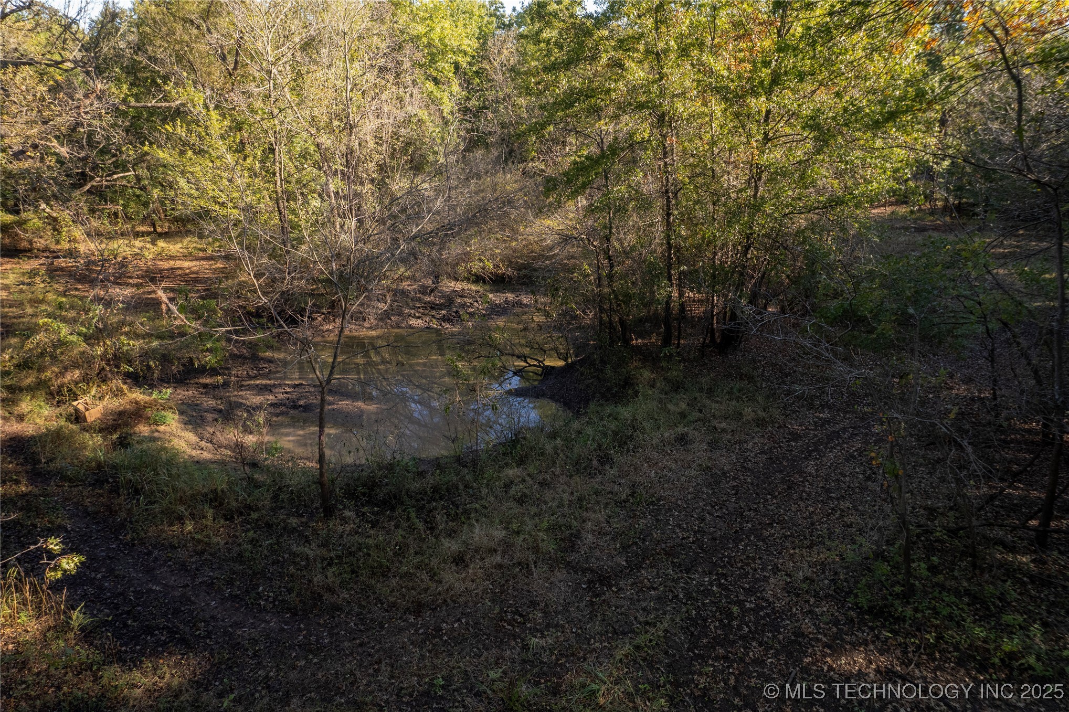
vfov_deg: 57.2
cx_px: 534
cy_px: 356
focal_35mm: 22
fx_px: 653
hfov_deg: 78.6
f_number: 2.8
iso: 100
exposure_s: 1/60
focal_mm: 8.38
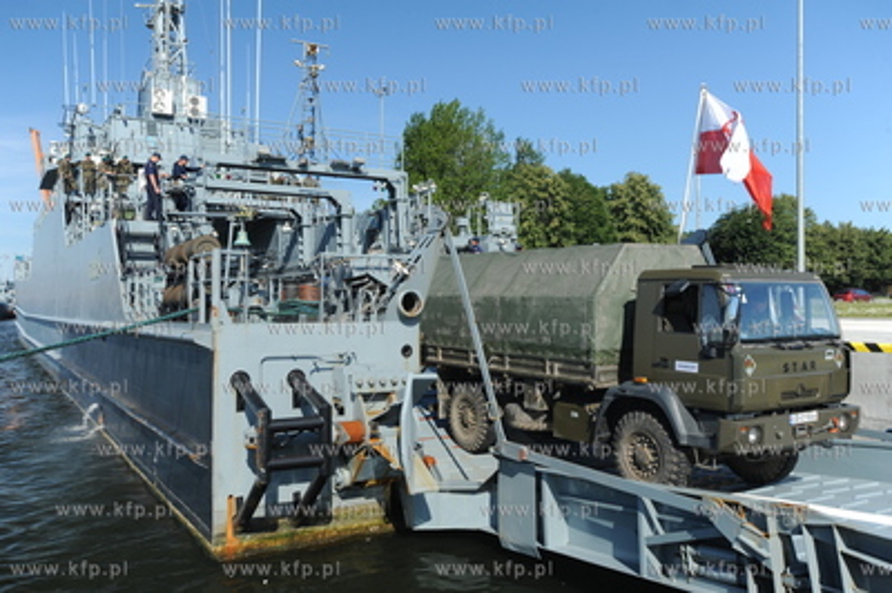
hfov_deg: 62.0
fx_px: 743
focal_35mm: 30
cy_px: 296
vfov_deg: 43.5
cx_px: 446
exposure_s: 1/160
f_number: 8
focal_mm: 30
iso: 200
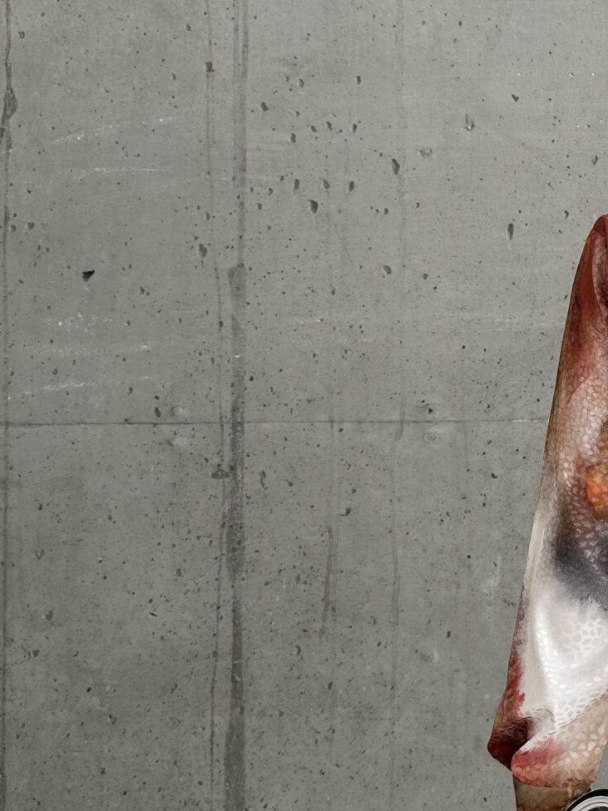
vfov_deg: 30.7
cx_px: 797
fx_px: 1476
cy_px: 423
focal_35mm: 63
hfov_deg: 21.1
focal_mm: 6.86
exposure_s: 1/242
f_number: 1.78
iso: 64
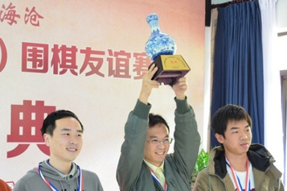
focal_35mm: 86
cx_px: 53
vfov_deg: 15.7
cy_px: 156
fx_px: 685
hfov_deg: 23.3
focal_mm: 32
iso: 1000
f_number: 4.8
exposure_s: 1/20
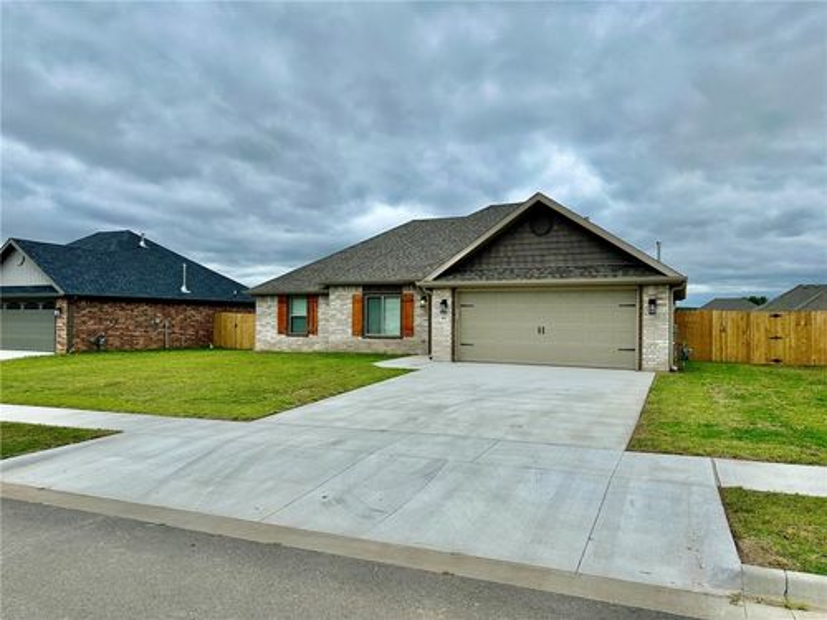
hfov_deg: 71.6
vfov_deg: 56.8
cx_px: 414
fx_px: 573
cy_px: 310
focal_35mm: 24
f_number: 1.78
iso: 80
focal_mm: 6.86
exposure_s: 1/2660
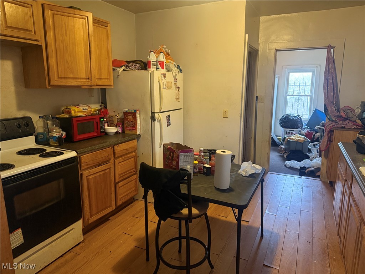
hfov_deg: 71.6
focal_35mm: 24
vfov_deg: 56.8
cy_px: 137
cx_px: 182
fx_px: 253
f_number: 1.78
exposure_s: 1/40
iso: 800
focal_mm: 6.76
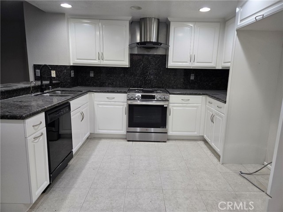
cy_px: 106
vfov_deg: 58.9
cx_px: 142
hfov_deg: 73.9
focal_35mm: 23
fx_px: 188
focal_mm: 5.4
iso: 160
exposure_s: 1/120
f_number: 1.8
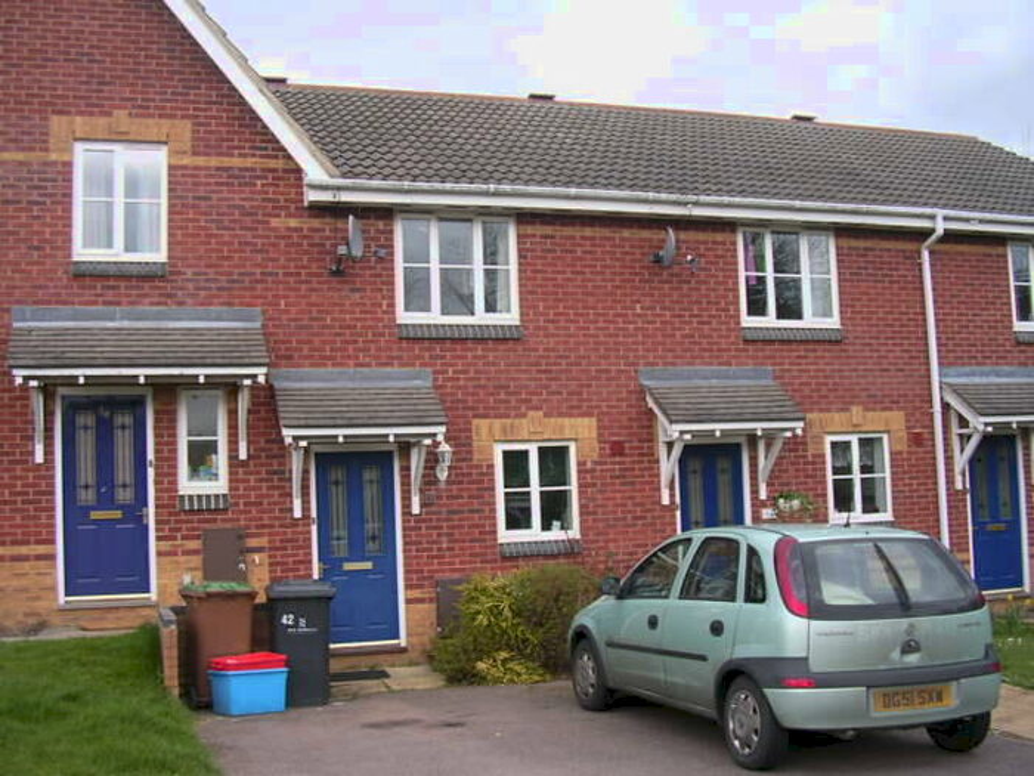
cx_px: 517
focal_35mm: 38
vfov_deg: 37.7
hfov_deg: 49.0
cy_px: 388
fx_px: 1135
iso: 100
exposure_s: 1/145
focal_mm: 5.8
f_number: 2.8
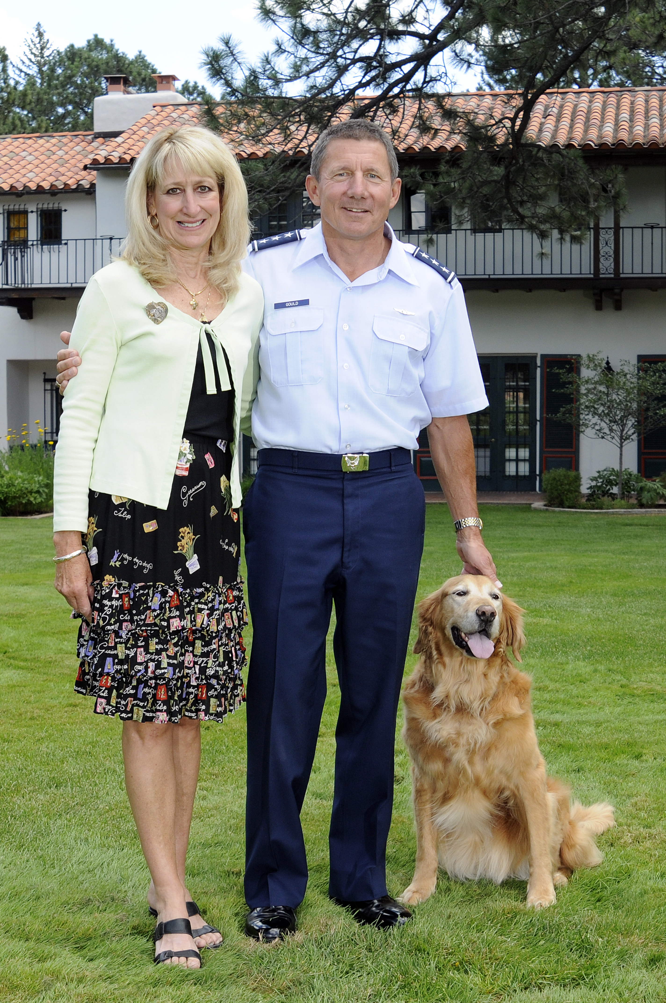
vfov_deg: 53.2
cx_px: 333
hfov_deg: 36.8
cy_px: 502
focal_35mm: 36
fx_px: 1002
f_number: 5
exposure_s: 1/200
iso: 200
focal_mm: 24
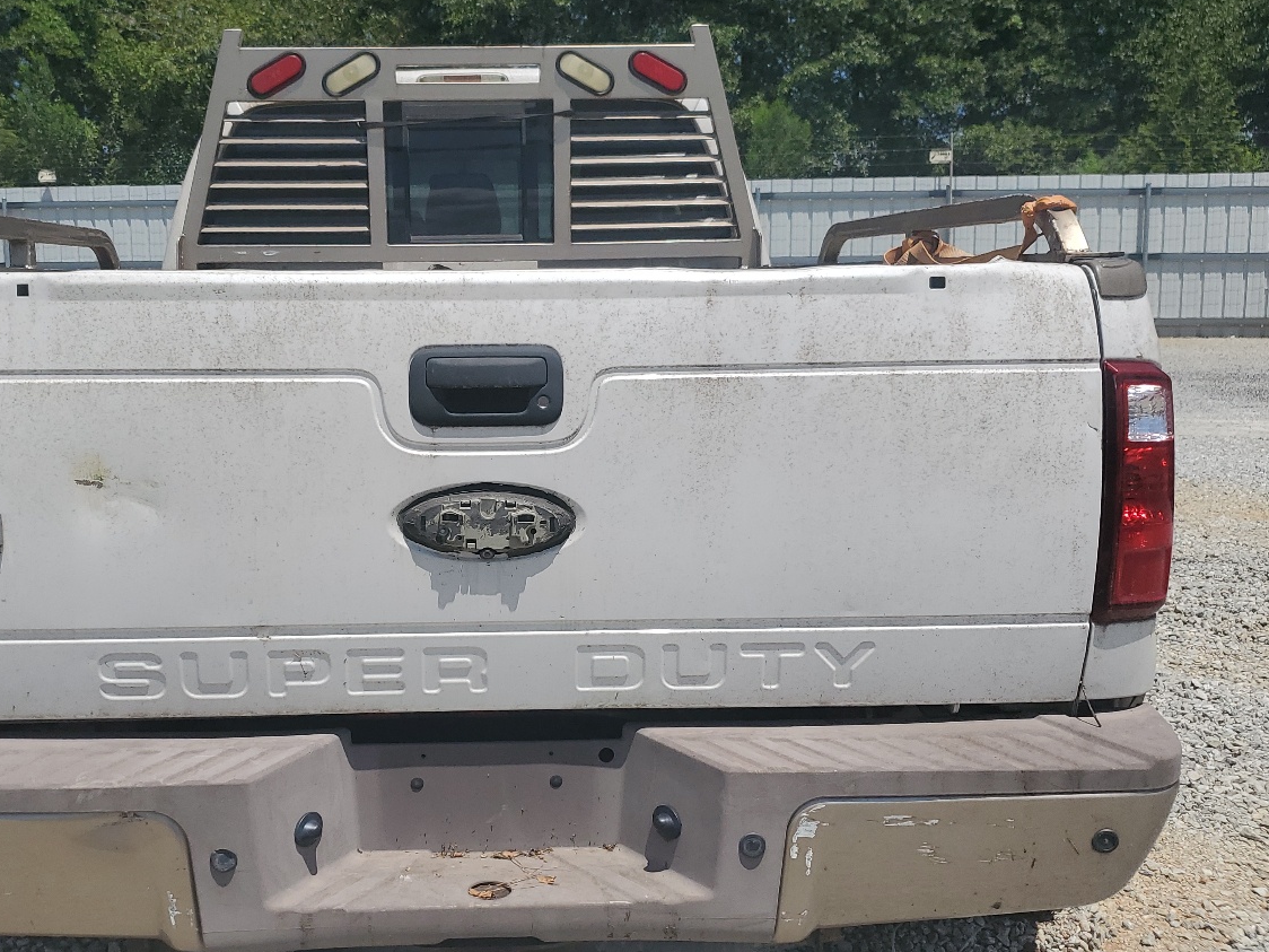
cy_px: 530
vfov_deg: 38.6
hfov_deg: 49.8
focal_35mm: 37
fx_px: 1356
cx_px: 498
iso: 50
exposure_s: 1/10000
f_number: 1.5
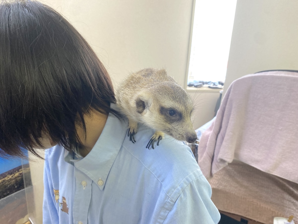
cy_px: 112
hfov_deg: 67.3
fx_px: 224
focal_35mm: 26
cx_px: 149
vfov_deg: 53.1
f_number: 1.8
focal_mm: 4.25
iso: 100
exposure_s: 1/100
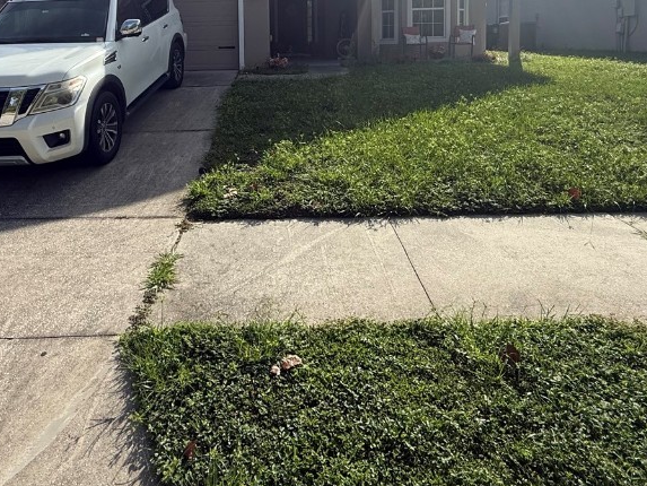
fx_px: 467
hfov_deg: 68.6
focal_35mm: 25
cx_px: 256
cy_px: 72
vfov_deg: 50.3
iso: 80
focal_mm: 2.22
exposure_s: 1/2410
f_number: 2.2
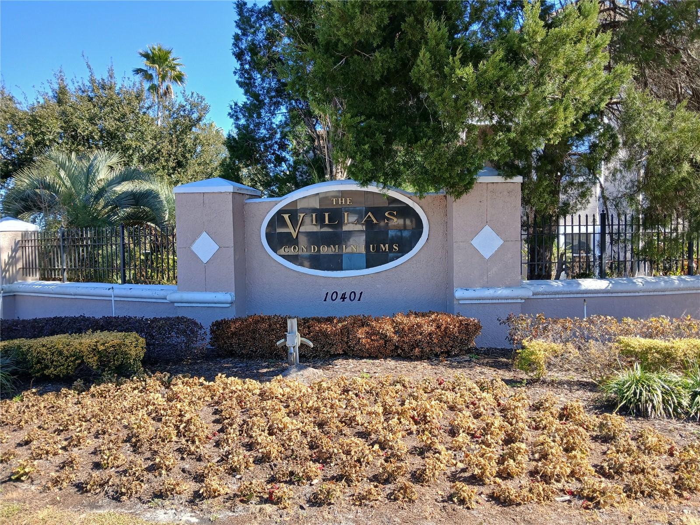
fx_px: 526
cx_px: 350
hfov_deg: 67.3
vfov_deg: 53.1
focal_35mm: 26
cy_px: 262
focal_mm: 3.98
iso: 20
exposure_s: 1/179
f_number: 1.8
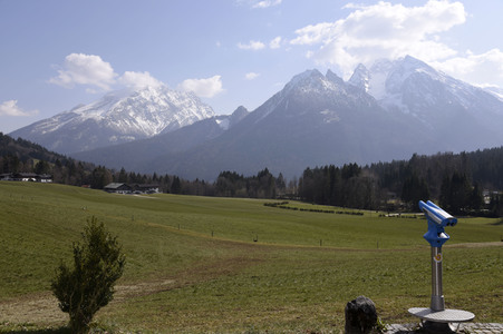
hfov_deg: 60.3
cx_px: 252
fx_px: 433
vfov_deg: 42.3
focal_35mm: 31
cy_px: 167
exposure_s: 1/160
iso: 100
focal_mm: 31
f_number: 11
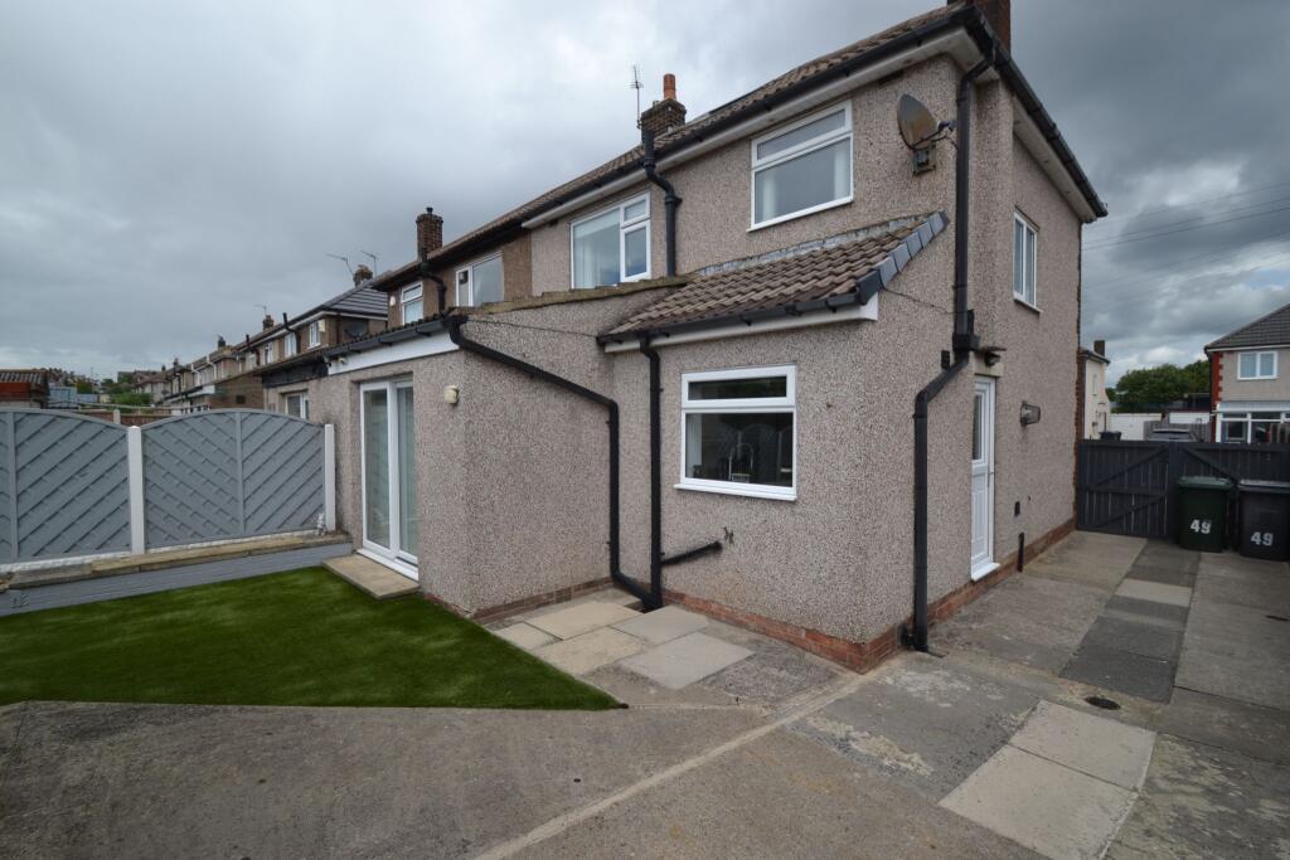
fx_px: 538
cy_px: 430
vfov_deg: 77.3
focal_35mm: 15
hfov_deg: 100.4
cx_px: 645
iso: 100
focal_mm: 10
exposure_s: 1/250
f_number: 8
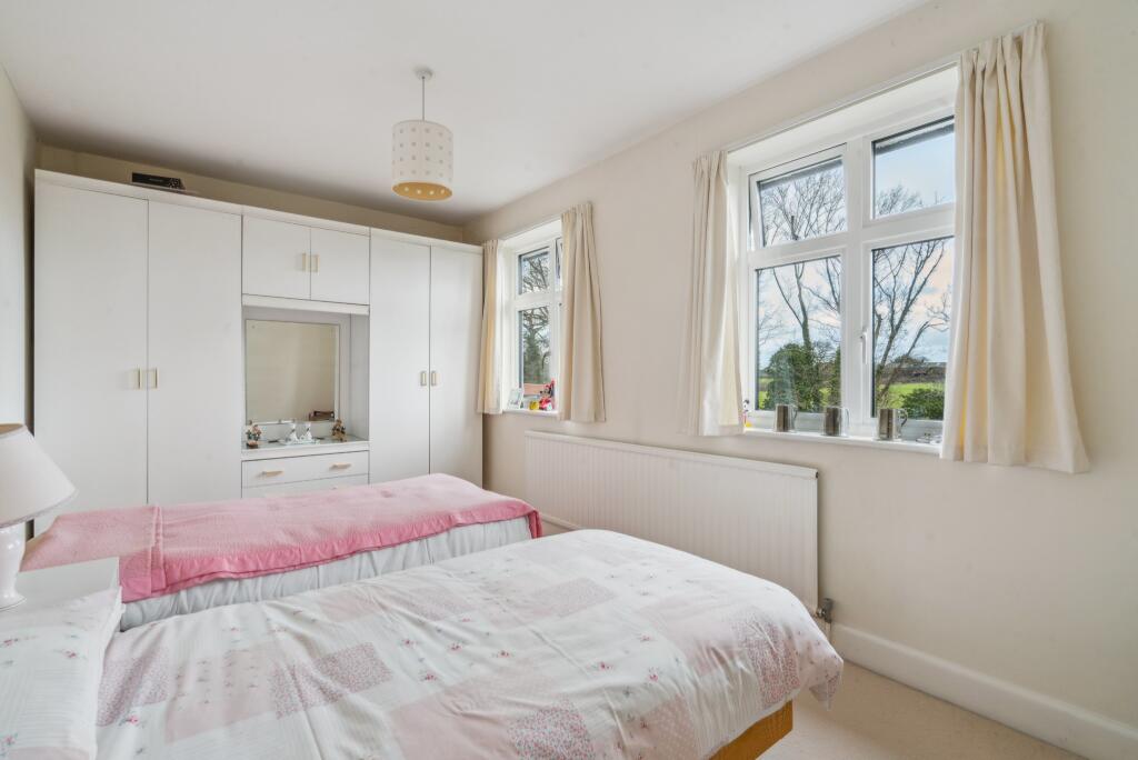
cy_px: 380
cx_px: 569
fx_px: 506
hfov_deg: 96.7
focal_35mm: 16
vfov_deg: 73.8
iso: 640
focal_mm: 16
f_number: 13
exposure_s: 1/5
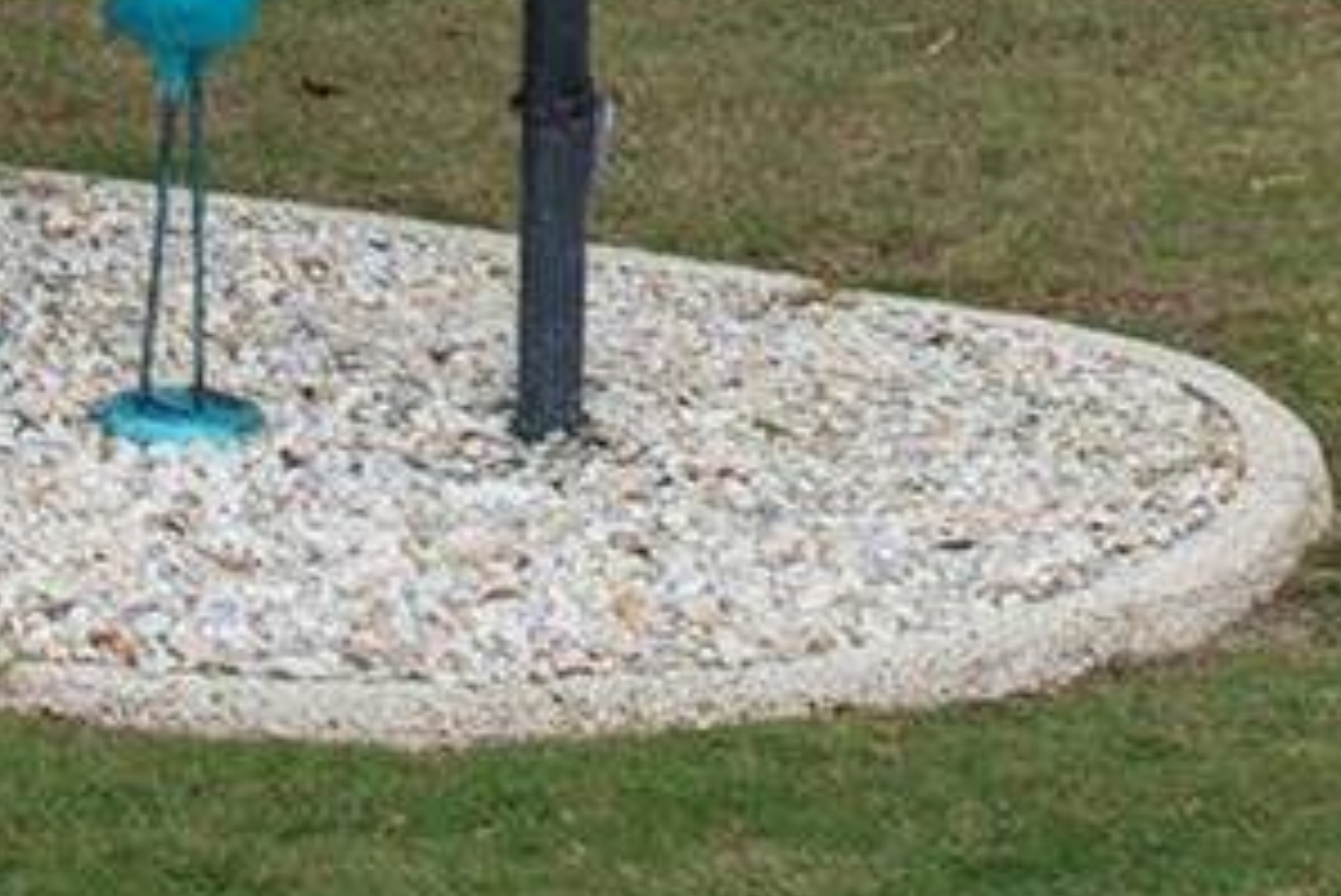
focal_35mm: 177
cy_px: -1270
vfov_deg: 7.3
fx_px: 6596
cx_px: 1341
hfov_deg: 11.5
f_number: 7.1
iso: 160
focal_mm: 22
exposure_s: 1/640
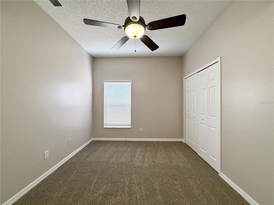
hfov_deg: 102.1
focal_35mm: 14
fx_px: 111
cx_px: 137
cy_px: 102
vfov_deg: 85.6
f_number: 2.2
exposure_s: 1/60
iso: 250
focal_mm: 2.22
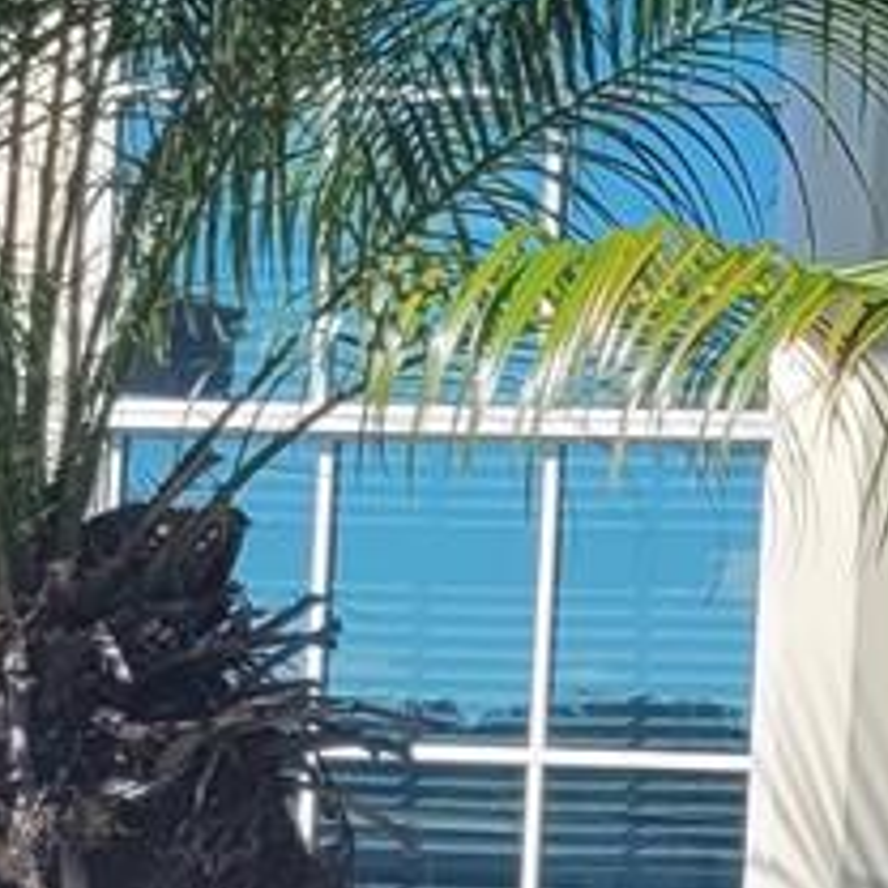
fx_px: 5137
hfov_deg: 9.0
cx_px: 2028
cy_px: 683
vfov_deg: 9.9
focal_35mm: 177
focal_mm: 5.4
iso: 40
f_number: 1.8
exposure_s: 1/1859
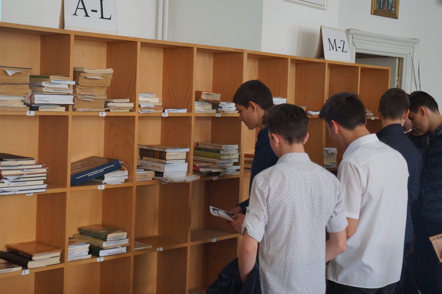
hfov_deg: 36.2
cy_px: 149
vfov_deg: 24.6
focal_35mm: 55
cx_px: 196
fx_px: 675
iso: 1250
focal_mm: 28
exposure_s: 1/160
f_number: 4
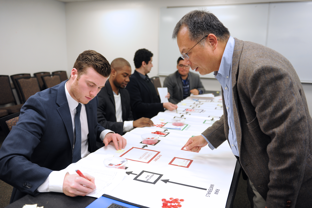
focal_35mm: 29
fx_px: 251
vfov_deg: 45.0
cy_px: 104
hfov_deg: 63.7
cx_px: 156
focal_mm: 29
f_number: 2.8
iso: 400
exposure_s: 1/60
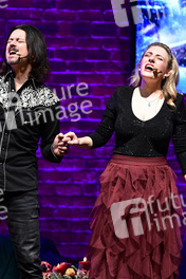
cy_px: 161
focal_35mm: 280
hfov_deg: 4.9
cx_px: 69
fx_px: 2170
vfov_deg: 7.4
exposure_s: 1/320
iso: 3200
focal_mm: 185
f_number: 4.5
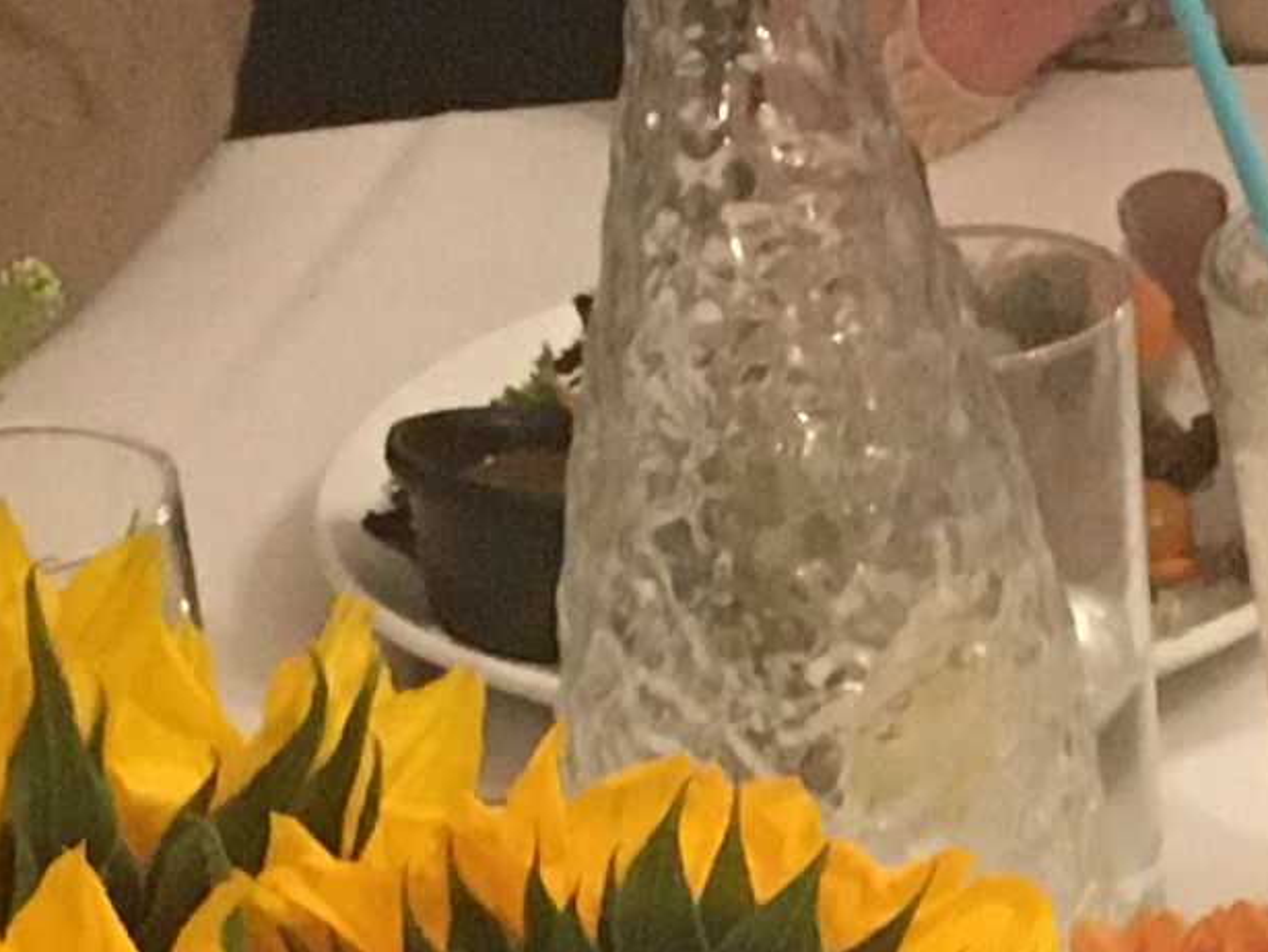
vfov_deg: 7.2
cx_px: 1117
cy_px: 2619
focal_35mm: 190
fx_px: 6964
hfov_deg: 10.4
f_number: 2.2
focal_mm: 4.15
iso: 200
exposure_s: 1/15
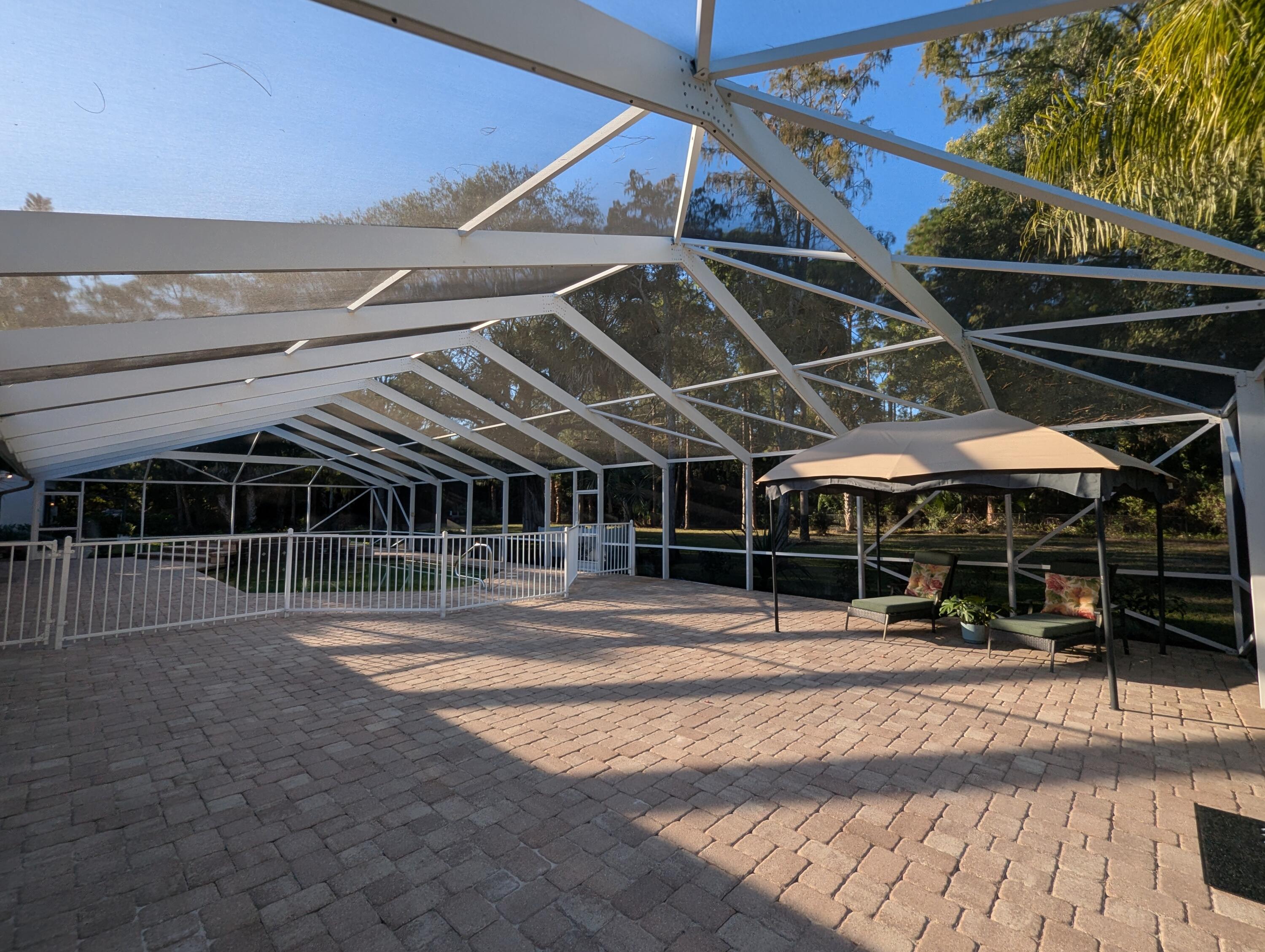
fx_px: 476
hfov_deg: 106.1
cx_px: 632
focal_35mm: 13
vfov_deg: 90.0
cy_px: 476
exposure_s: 1/357
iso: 39
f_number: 2.2
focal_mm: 1.95
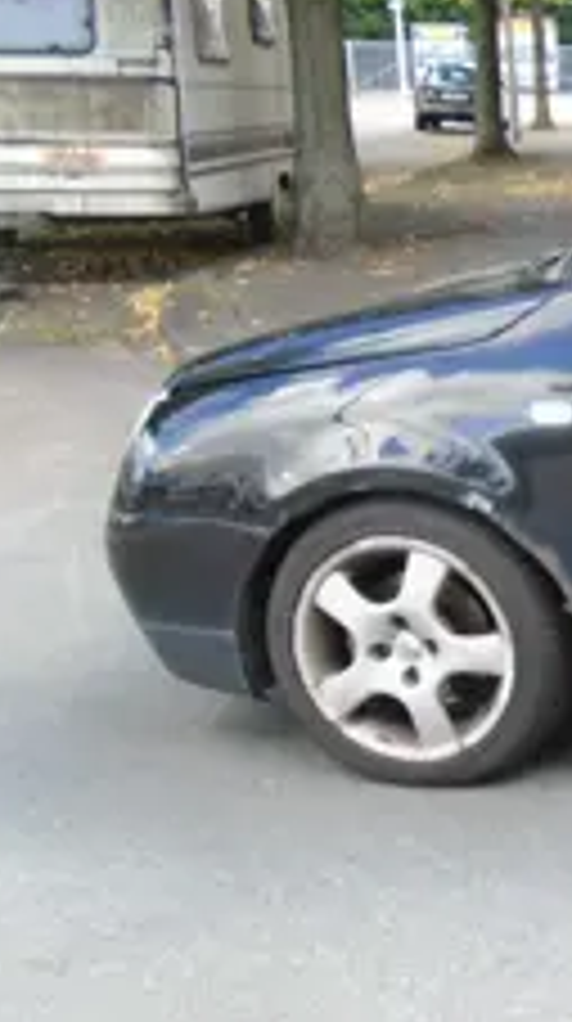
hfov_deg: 16.5
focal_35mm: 60
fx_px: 1624
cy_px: 563
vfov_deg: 34.9
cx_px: 1045
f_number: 3.2
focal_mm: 4.6
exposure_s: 1/60
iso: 100
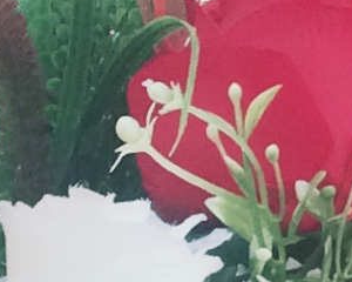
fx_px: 1344
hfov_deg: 14.6
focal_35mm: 129
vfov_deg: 12.0
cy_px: 132
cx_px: 386
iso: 320
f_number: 2.4
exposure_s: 1/25
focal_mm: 2.15
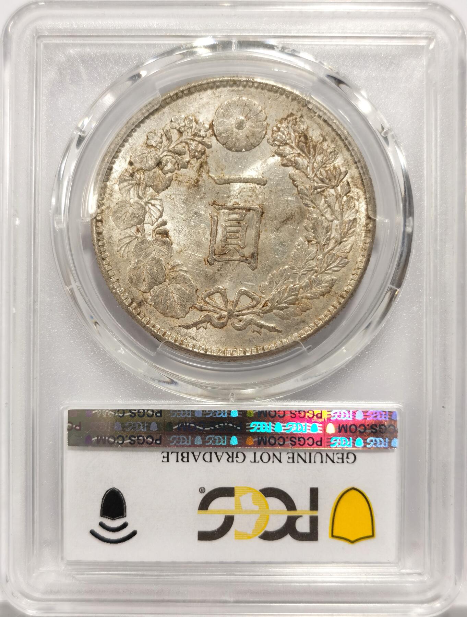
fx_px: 966
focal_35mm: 54
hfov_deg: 27.2
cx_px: 234
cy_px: 308
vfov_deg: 35.4
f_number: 16
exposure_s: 1/100
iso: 100
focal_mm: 5.56
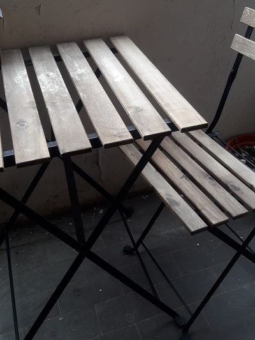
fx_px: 412
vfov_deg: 43.9
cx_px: 130
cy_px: 105
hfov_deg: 34.4
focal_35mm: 42
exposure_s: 1/190
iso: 40
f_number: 1.9
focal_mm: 3.7
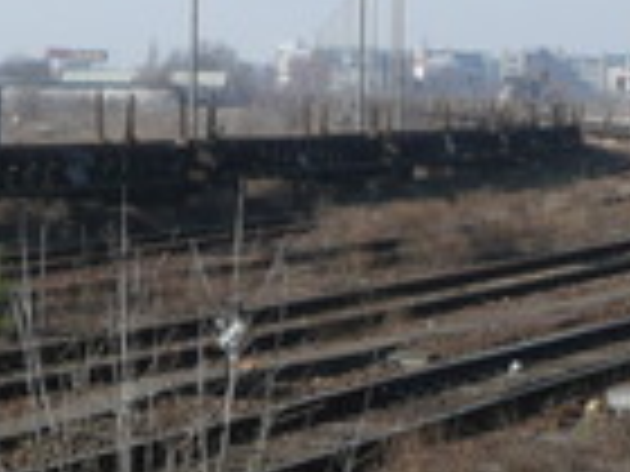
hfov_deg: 10.6
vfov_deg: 7.9
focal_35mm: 186
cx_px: 338
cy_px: -157
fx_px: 3385
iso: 100
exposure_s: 1/500
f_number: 4.2
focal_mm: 8.2
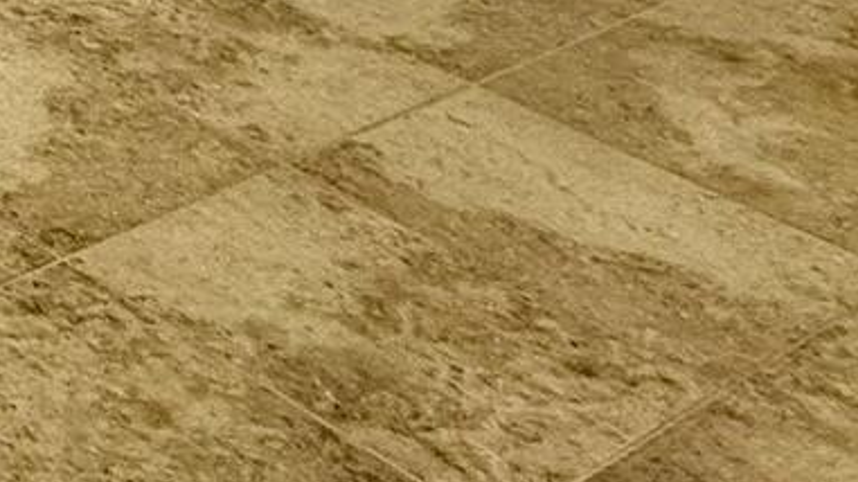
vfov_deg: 12.1
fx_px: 1865
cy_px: -635
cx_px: -1011
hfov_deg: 16.6
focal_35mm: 82
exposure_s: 1/120
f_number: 2.2
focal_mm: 2.22
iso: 160
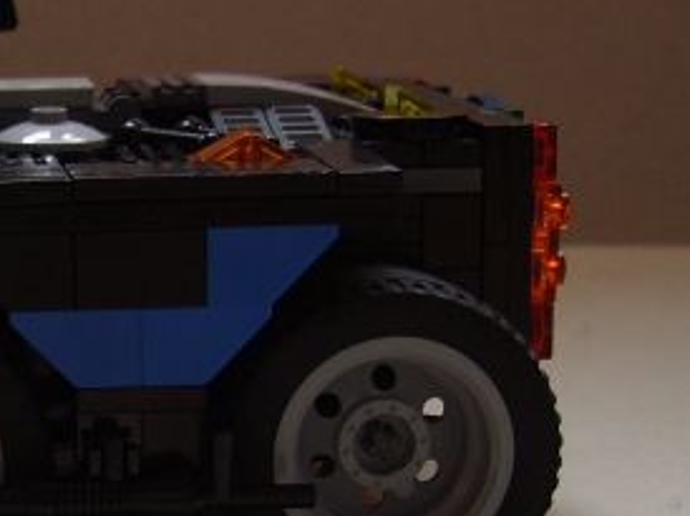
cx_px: -201
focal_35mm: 111
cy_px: 410
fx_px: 2211
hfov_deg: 16.8
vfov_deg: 13.3
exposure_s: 1/38
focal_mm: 7.8
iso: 100
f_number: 2.8
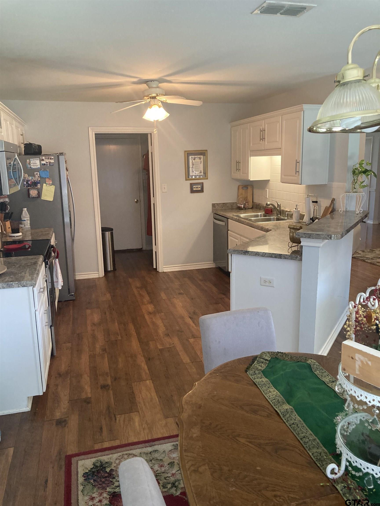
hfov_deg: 49.7
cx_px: 190
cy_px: 253
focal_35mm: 28
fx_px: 410
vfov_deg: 63.4
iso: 200
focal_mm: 3.99
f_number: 1.8
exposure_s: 1/60
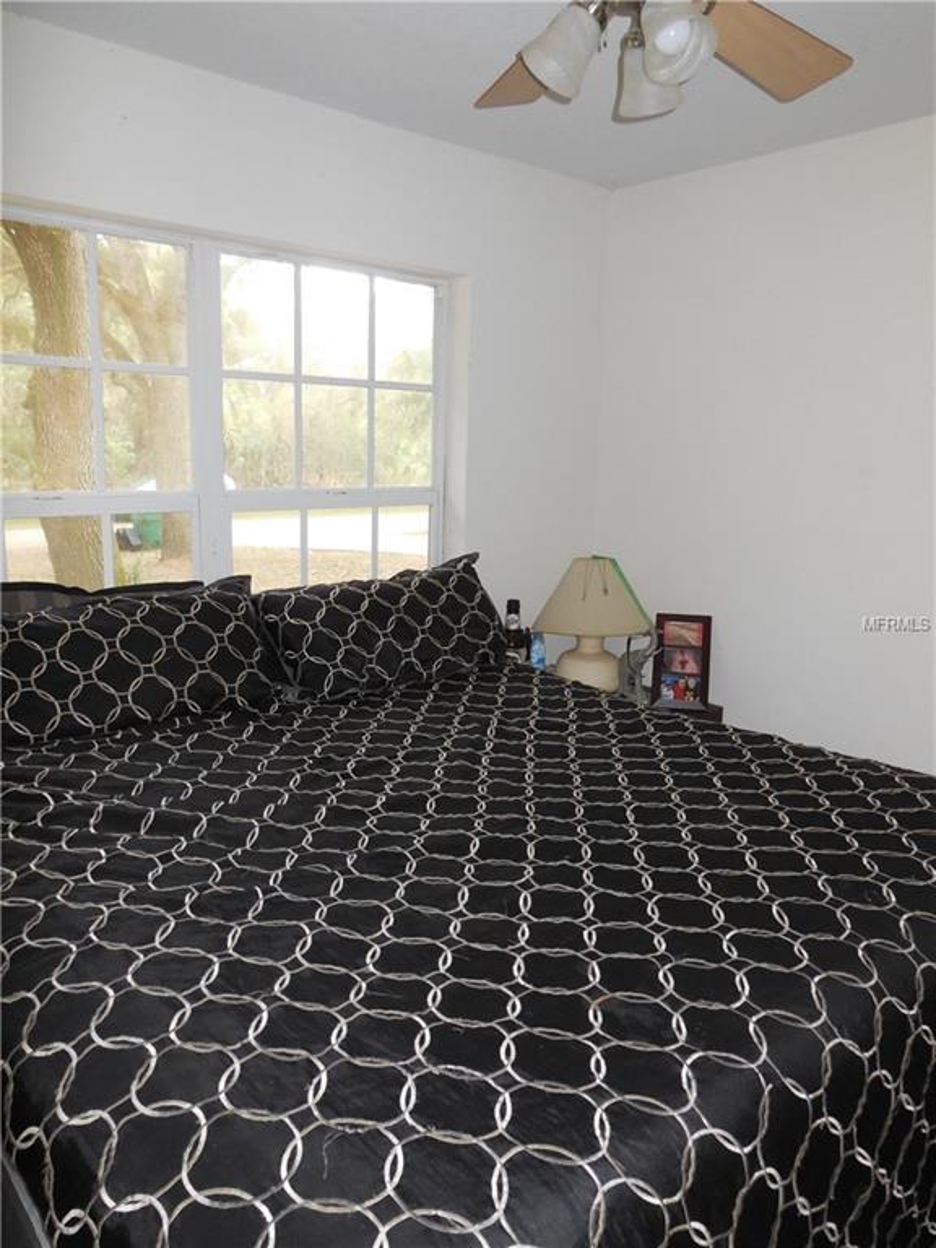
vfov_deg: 69.4
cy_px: 624
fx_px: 901
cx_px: 468
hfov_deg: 54.9
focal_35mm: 25
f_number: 3.1
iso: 320
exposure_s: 1/25
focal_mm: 4.5
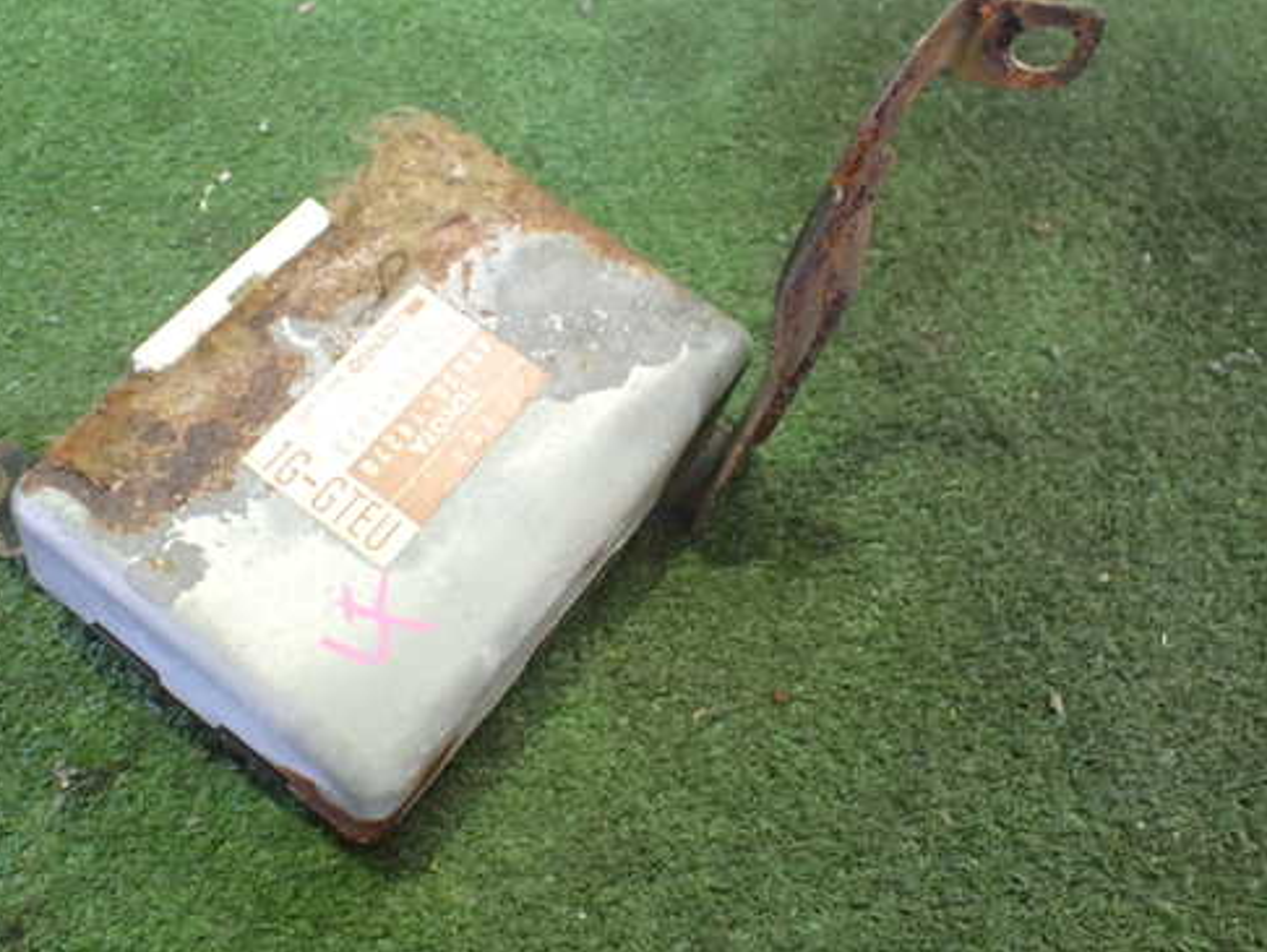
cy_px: 438
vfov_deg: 38.7
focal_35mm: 37
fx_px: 1355
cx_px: 514
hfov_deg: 49.8
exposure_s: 1/40
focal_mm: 5.4
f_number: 2.3
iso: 800
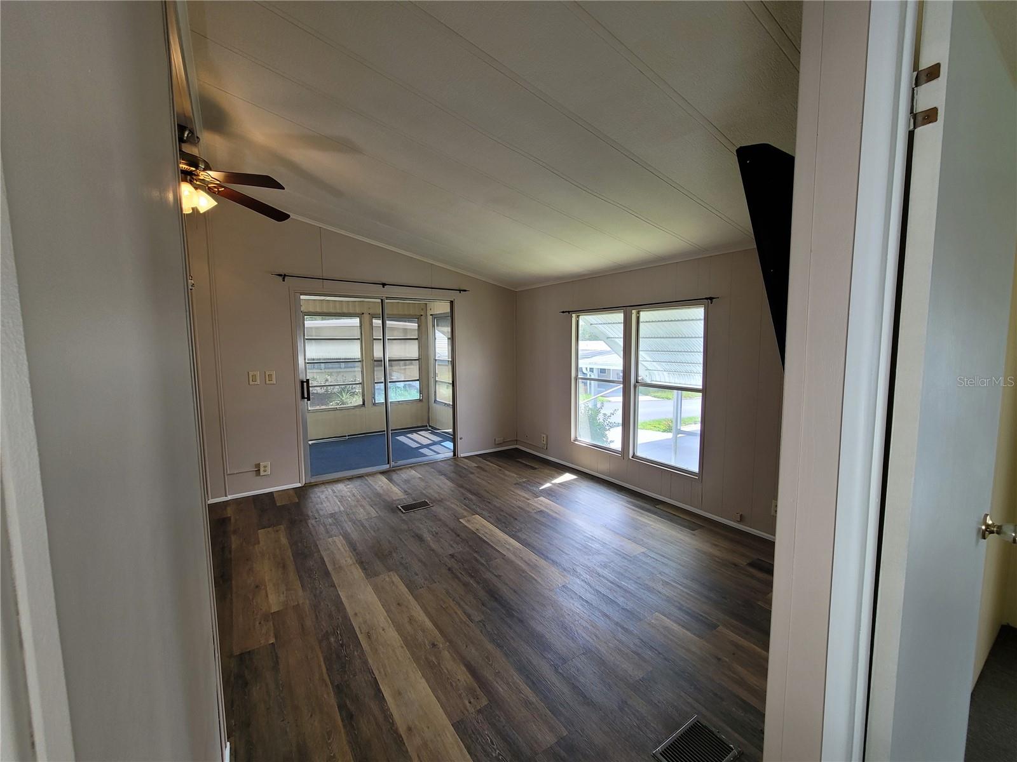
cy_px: 381
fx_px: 382
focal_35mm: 13
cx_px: 508
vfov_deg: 89.9
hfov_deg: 106.2
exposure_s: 1/120
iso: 80
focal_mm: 2.2
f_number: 2.2
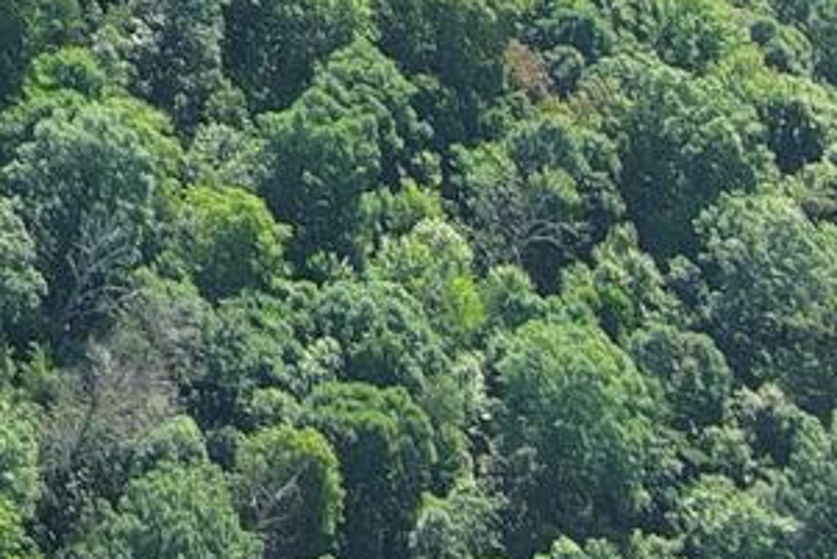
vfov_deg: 6.4
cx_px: -1652
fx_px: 4582
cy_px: -1064
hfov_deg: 8.7
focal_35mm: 197
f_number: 2.8
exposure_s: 1/293
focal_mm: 10.57
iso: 100
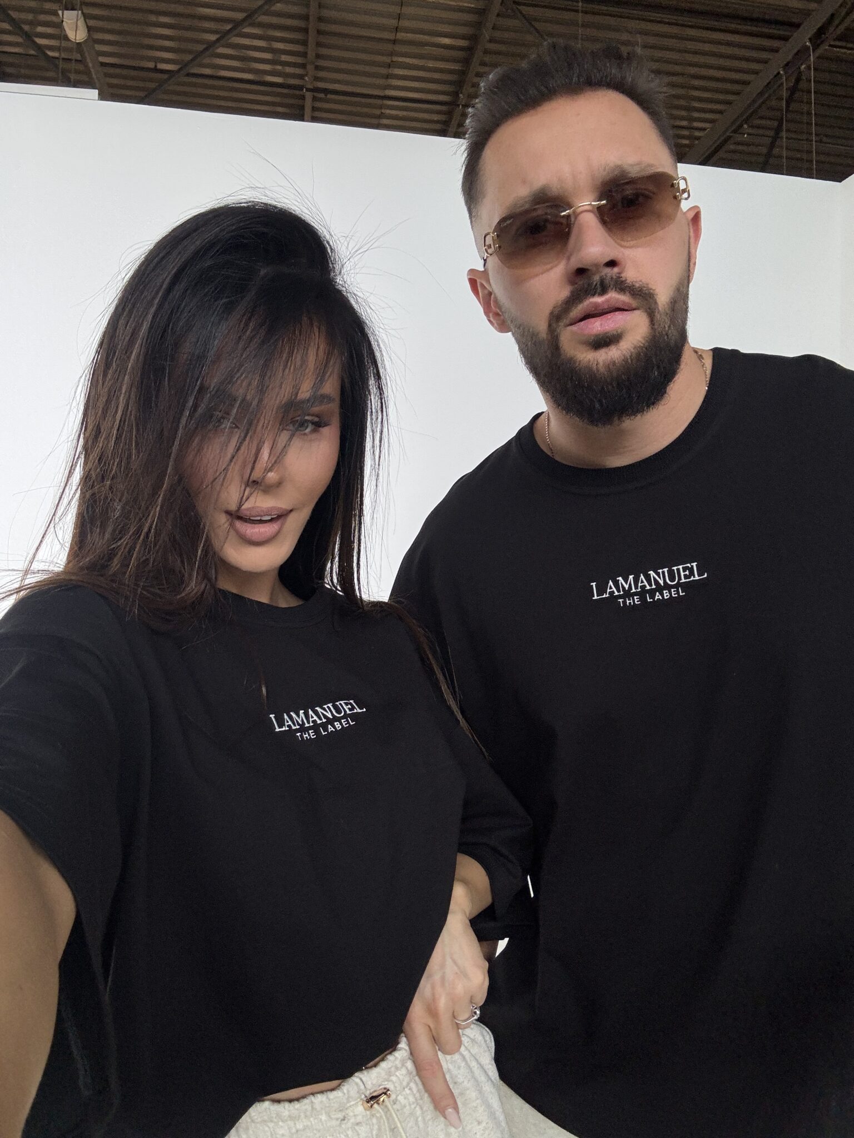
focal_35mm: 23
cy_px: 569
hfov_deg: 58.9
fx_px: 757
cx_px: 427
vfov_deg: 73.9
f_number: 1.9
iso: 80
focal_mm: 2.69
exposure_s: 1/99
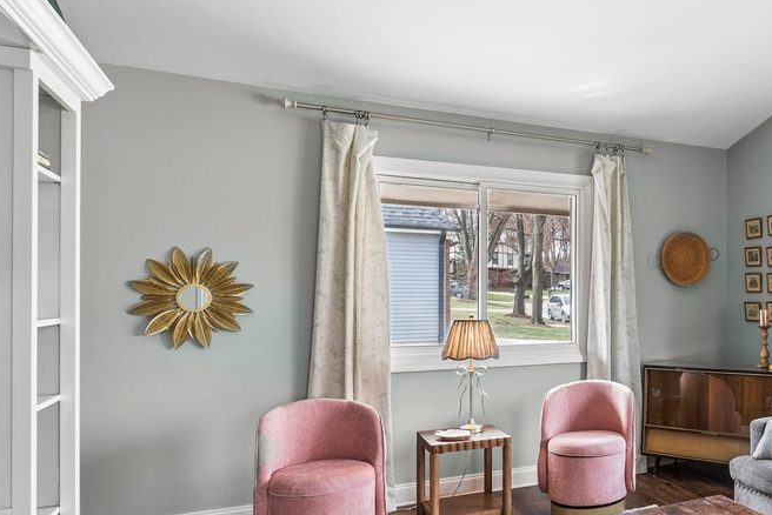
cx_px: 693
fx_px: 794
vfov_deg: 35.9
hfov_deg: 46.8
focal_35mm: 37
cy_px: 294
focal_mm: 15
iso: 400
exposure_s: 1/13
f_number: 8
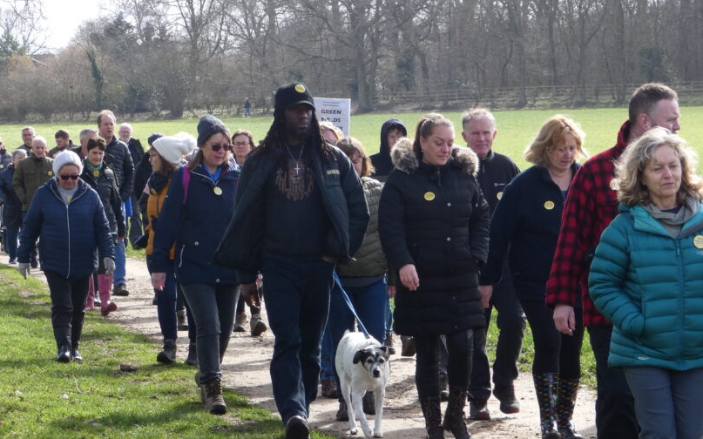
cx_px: 351
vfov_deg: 7.9
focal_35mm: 166
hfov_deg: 12.6
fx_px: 3180
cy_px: 274
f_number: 5.1
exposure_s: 1/160
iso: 80
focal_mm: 21
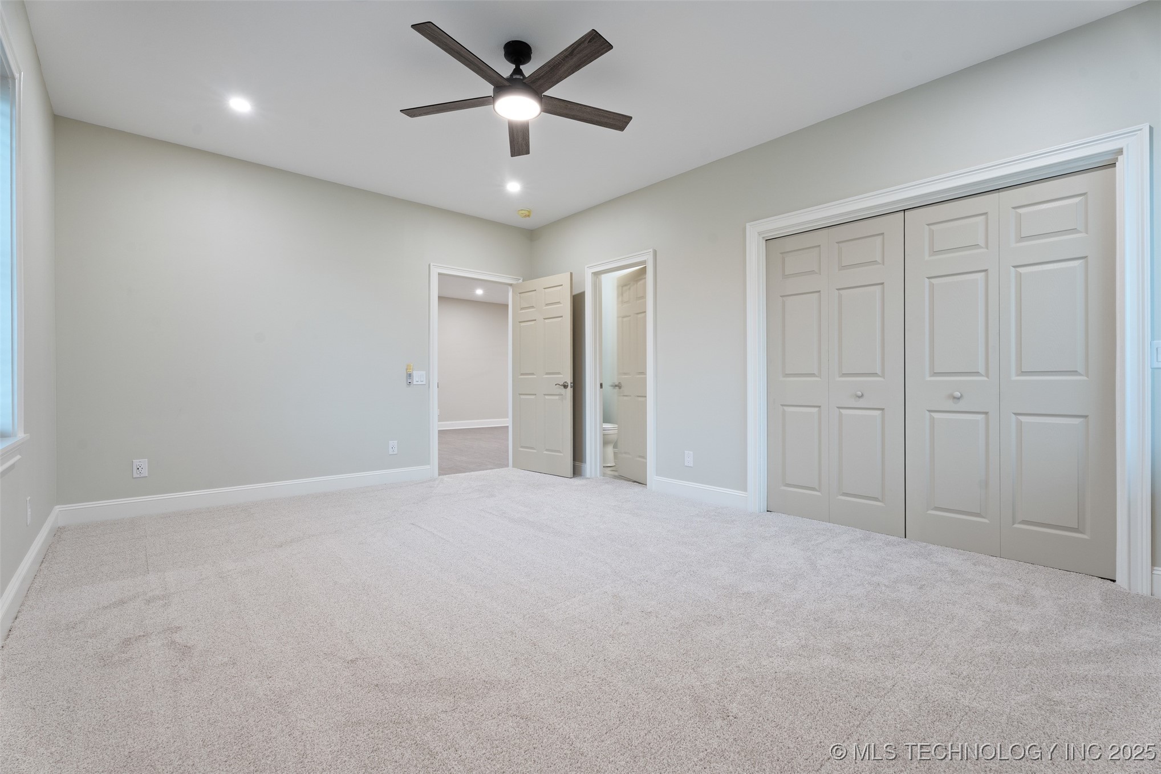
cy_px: 387
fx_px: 516
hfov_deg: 96.7
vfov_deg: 73.7
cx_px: 580
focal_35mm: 16
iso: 200
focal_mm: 16
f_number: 9
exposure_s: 1/2.5
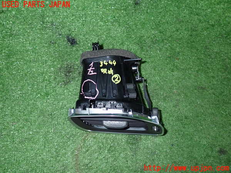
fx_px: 200
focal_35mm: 30
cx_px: 116
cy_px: 86
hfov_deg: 60.0
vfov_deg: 46.8
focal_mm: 5.4
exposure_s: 1/30
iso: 800
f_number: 6.3
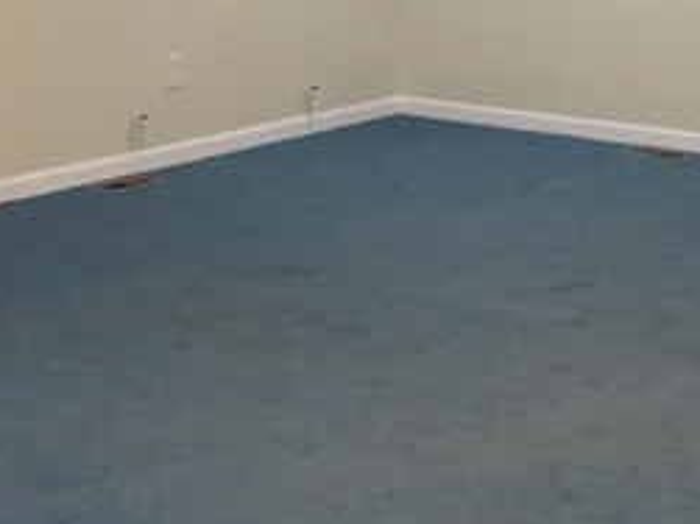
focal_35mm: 86
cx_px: 488
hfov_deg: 22.6
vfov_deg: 16.3
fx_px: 1738
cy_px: -132
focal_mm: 4.1
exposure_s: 1/30
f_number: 3.5
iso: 500
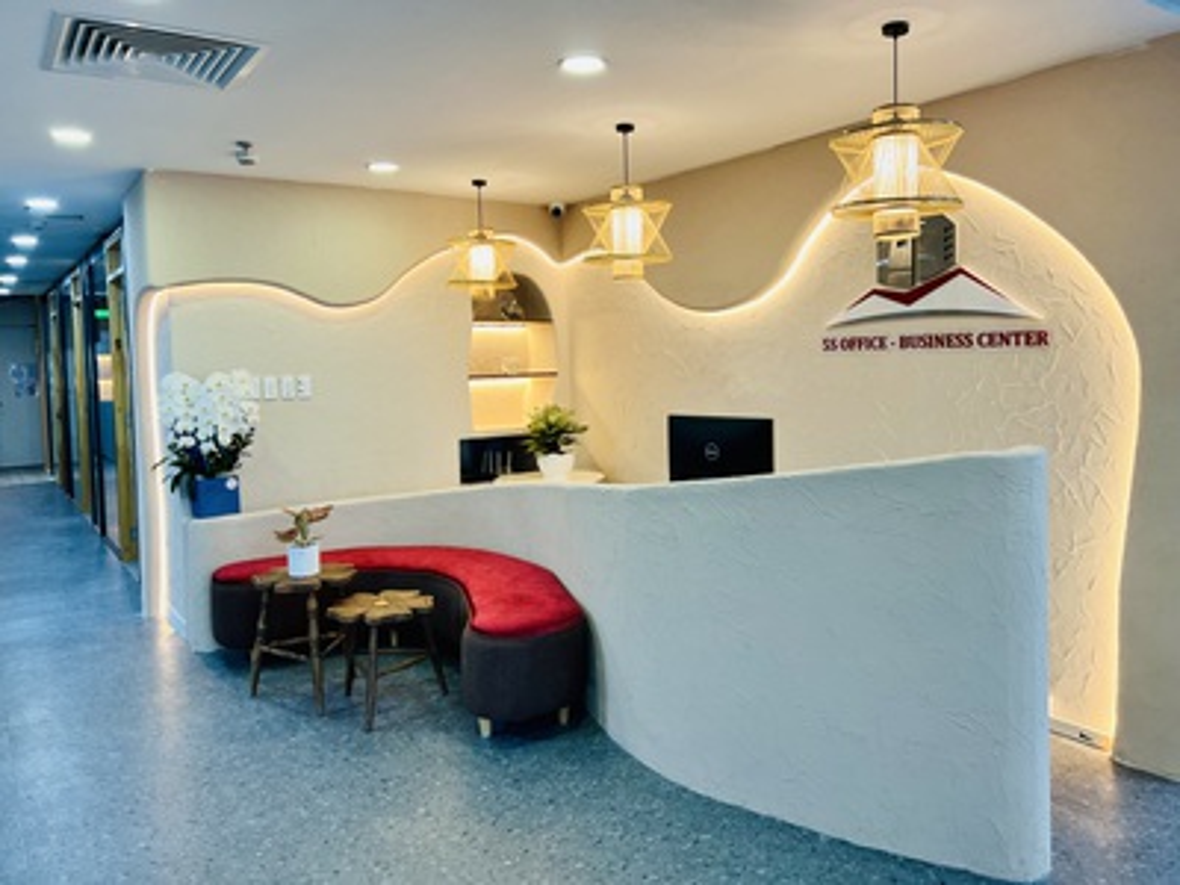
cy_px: 442
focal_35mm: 26
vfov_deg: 53.1
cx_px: 590
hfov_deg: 67.3
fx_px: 886
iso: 125
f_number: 1.5
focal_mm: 5.7
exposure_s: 1/100
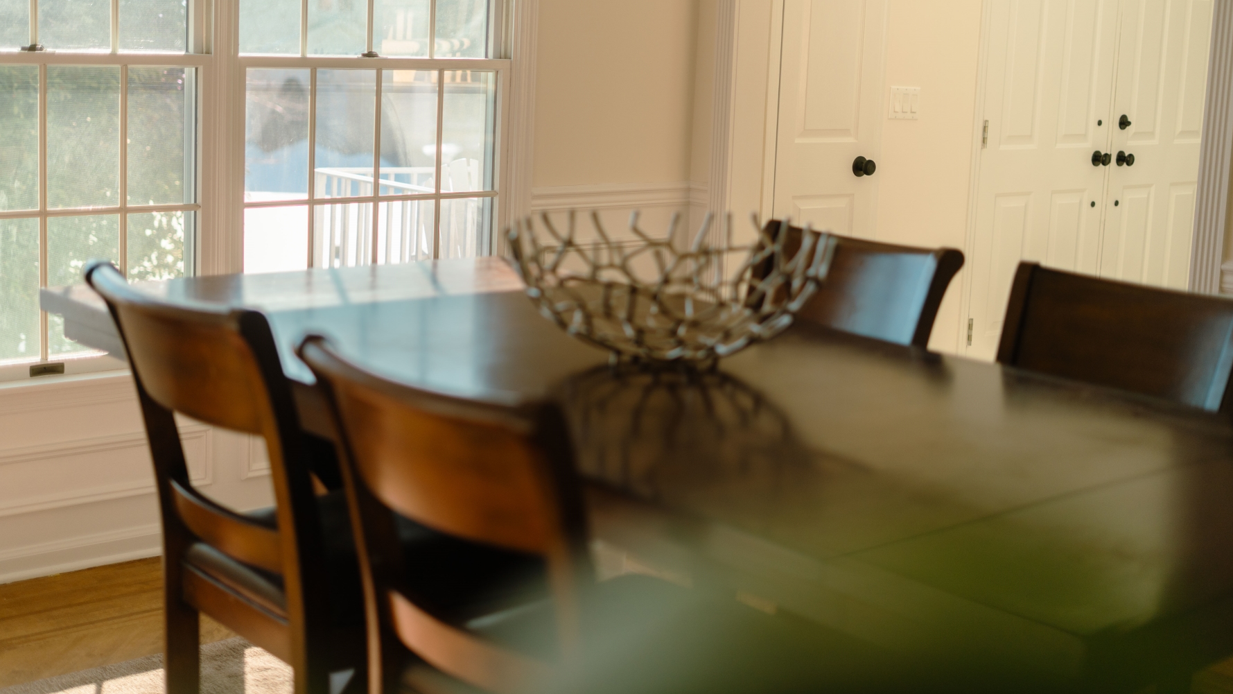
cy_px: 302
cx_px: 613
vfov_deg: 22.6
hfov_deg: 39.2
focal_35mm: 53
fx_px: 1733
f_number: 1.8
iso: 250
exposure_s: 1/320
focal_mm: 50
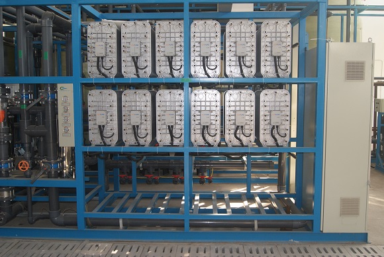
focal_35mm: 36
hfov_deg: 53.1
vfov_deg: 37.0
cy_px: 128
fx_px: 384
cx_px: 192
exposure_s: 1/60
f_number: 5.6
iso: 400
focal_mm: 24
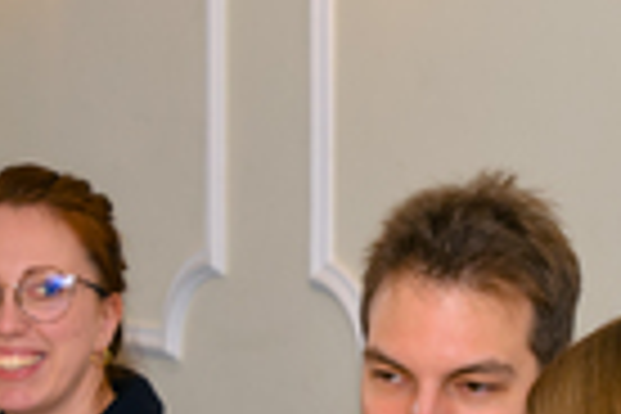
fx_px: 4140
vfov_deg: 5.7
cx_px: 338
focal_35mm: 240
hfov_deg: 8.6
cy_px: 416
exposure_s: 1/100
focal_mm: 60
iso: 400
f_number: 5.6
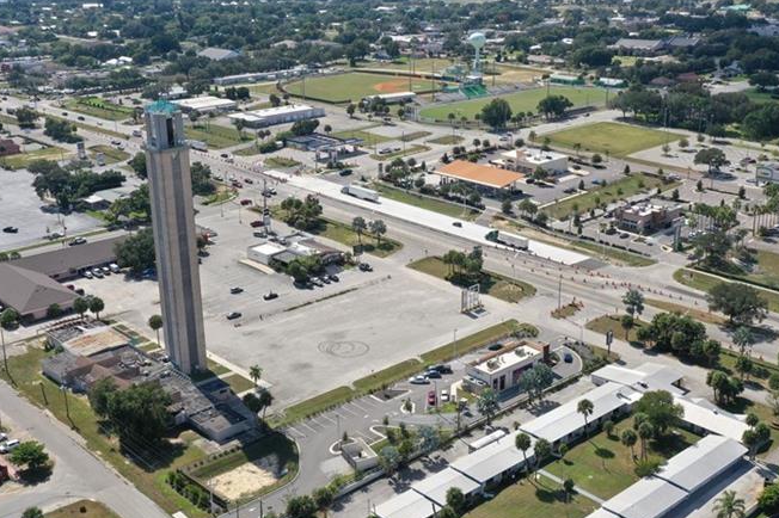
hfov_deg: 44.5
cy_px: 271
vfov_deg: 30.5
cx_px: 421
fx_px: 952
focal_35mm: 44
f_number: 6.3
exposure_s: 1/500
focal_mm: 10.26
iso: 100
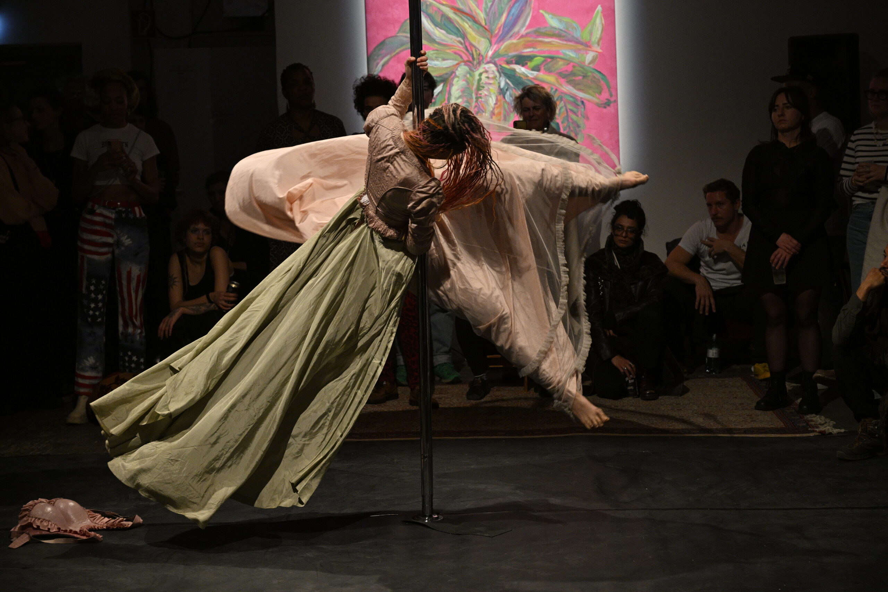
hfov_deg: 27.7
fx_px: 1801
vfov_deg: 18.7
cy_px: 296
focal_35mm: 73
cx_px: 444
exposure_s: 1/400
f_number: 5
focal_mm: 73
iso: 2500
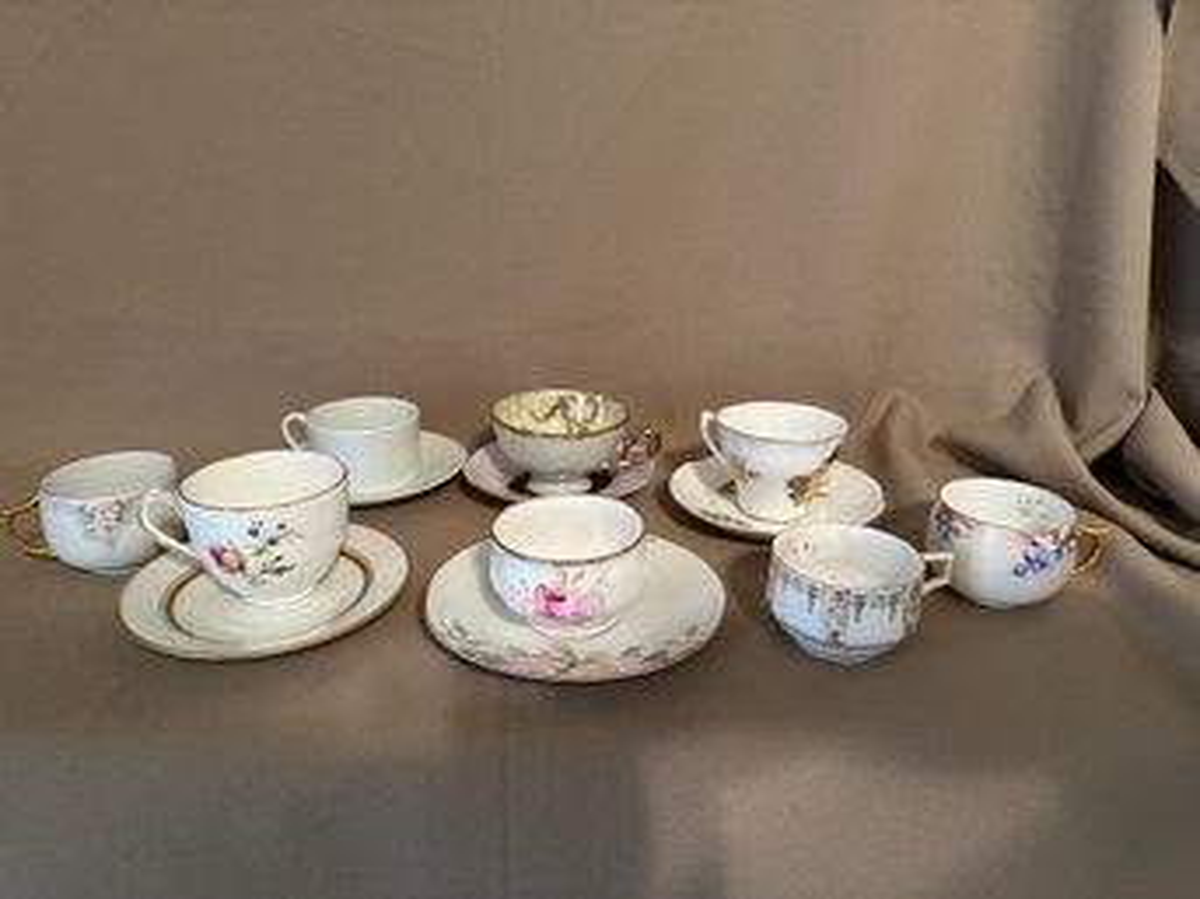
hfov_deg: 71.6
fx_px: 832
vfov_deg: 56.8
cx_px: 600
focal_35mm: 24
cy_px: 450
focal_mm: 6.86
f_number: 1.78
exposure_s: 1/60
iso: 250
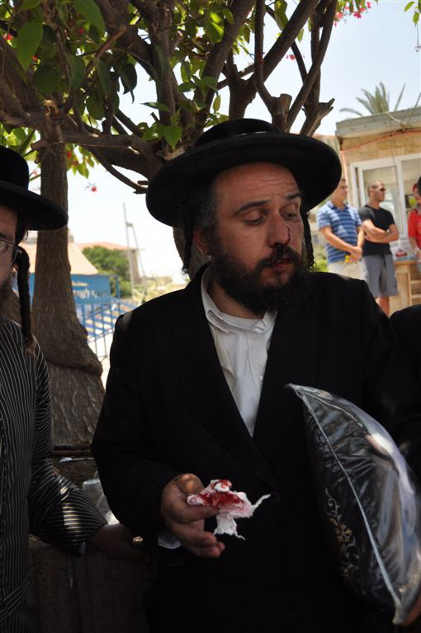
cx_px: 210
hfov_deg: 36.8
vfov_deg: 53.2
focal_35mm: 36
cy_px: 316
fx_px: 633
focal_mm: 24
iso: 400
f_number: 3.8
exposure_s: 1/1600
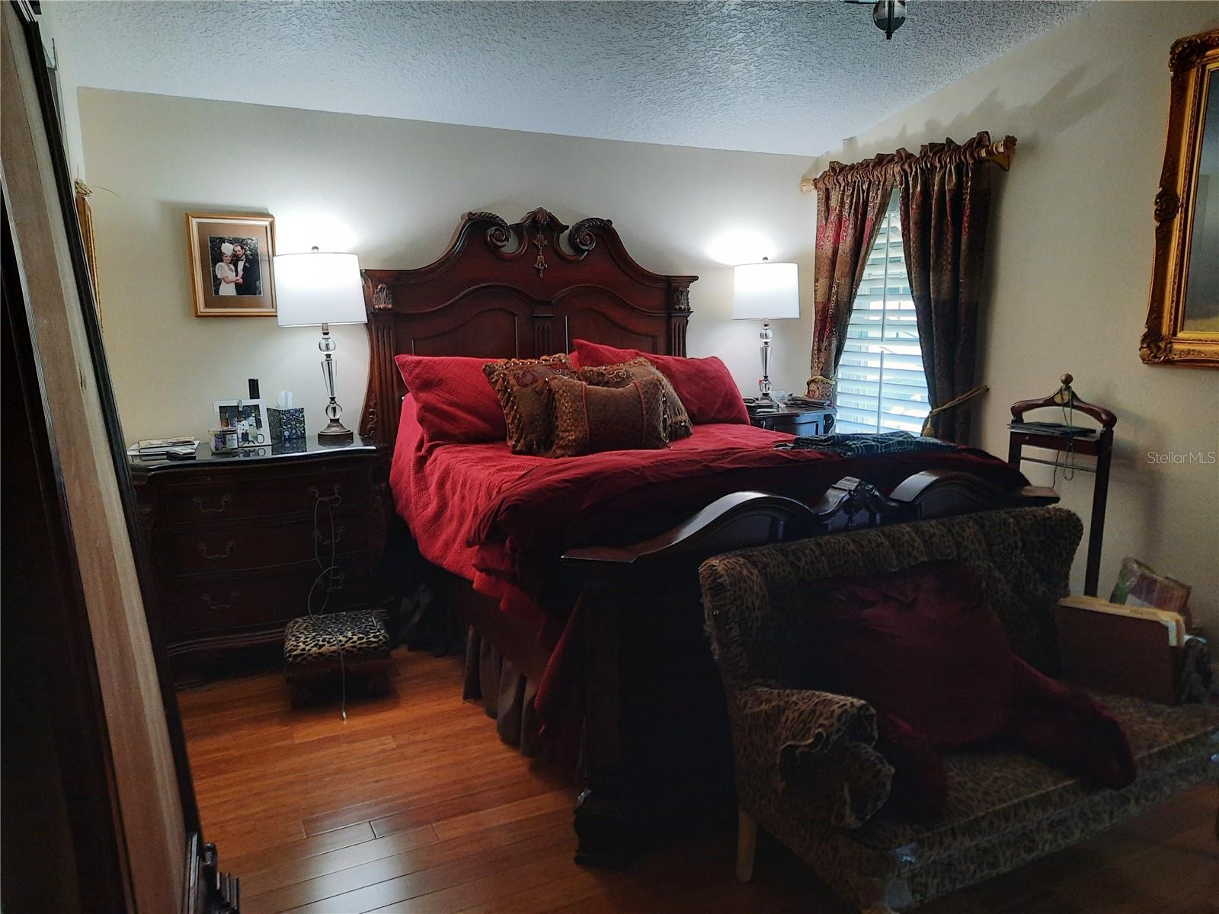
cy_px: 457
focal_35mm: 25
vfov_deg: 54.9
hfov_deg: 69.4
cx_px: 610
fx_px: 880
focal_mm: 4.6
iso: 320
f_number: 2
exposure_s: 1/30
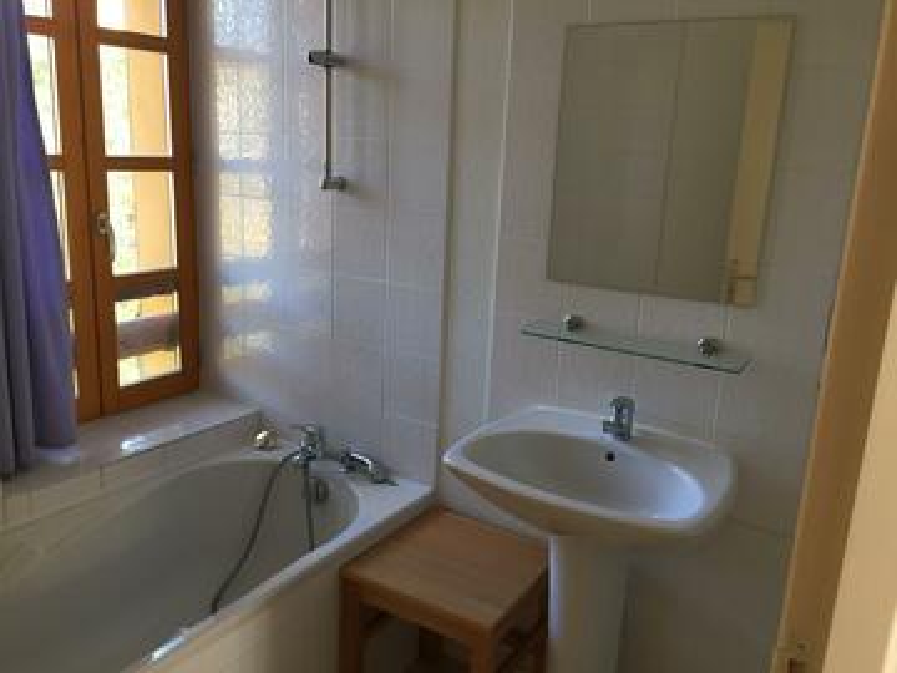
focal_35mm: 29
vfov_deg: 48.2
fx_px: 751
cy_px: 336
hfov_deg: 61.7
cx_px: 448
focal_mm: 4.15
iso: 64
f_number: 2.2
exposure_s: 1/33
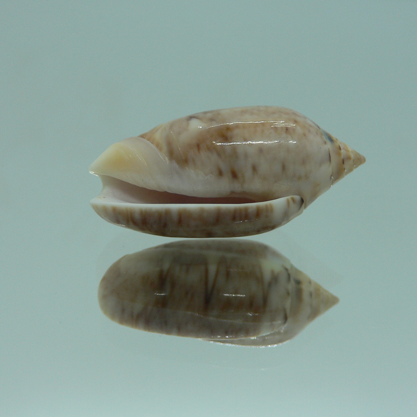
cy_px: 209
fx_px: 572
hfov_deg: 40.0
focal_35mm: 42
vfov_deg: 40.0
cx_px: 209
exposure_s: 1/60
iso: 80
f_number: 2.8
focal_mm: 4.6
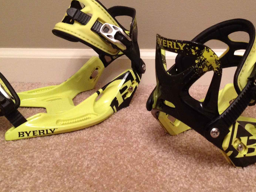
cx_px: 151
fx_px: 385
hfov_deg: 36.7
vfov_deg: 27.9
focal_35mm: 52
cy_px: 68
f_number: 2.4
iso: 320
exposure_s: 1/20
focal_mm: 4.28
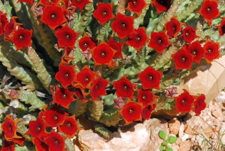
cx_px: 112
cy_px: 76
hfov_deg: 13.0
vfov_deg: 8.7
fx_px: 985
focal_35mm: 158
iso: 400
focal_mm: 105
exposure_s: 1/500
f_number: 11
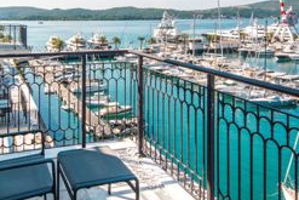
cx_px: 106
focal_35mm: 40
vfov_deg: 31.8
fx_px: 332
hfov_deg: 47.8
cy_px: 18
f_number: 10
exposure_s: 1/100
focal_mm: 14
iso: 50
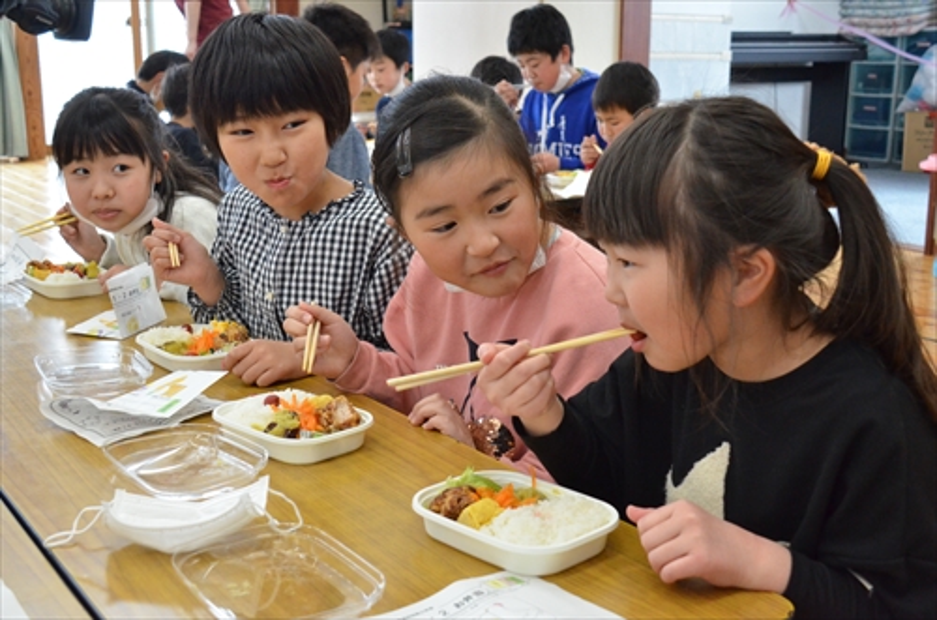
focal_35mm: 45
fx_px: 1169
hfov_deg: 43.7
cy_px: 310
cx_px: 468
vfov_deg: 29.7
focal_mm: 30
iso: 3200
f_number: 5.6
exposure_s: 1/320
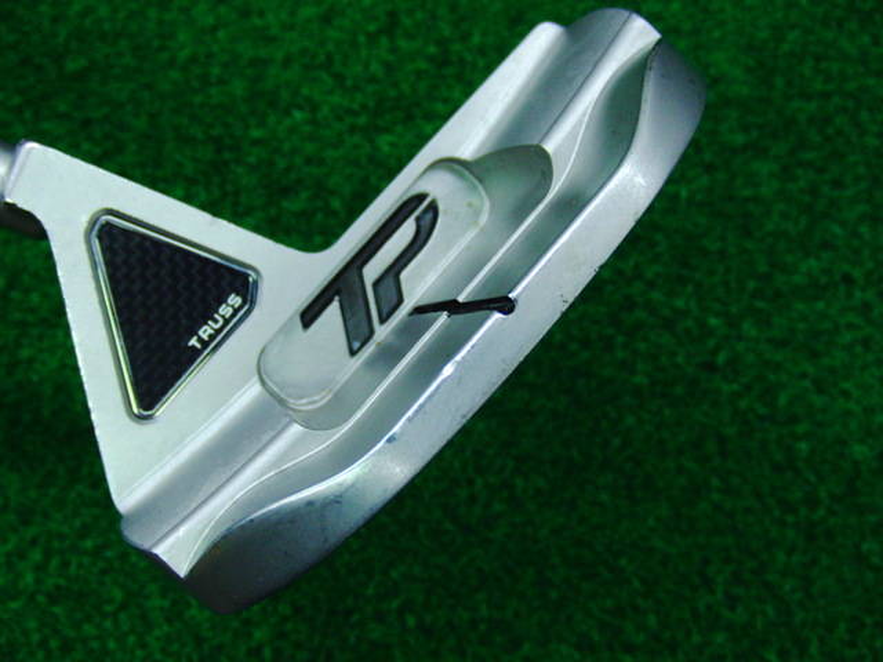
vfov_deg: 38.7
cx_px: 442
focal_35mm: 37
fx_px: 944
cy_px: 331
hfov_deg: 50.1
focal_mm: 6.42
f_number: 3.6
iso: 400
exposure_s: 1/80
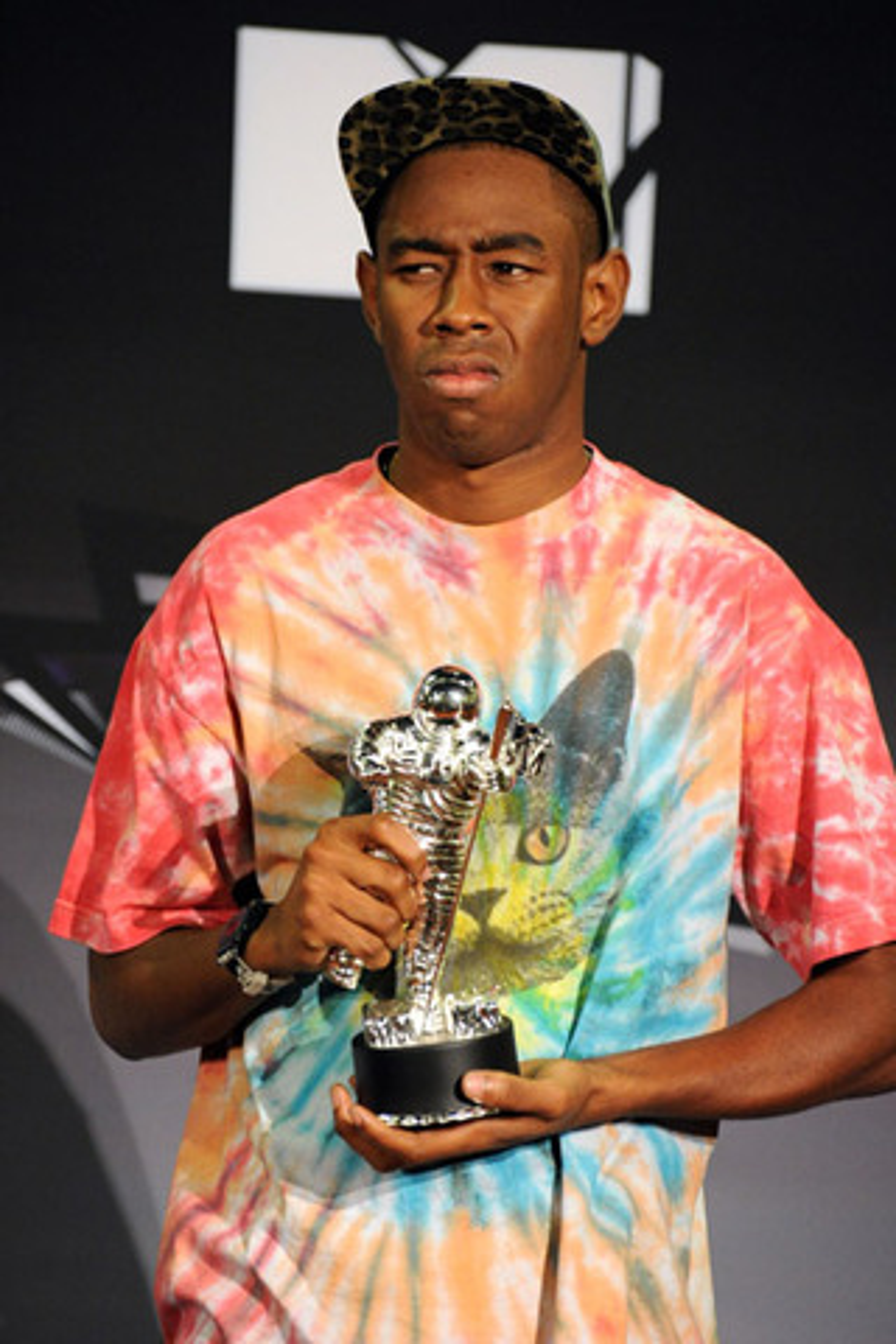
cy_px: 672
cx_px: 448
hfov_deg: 8.3
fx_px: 6160
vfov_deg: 12.5
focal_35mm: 165
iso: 6400
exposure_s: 1/250
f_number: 5.6
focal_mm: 165
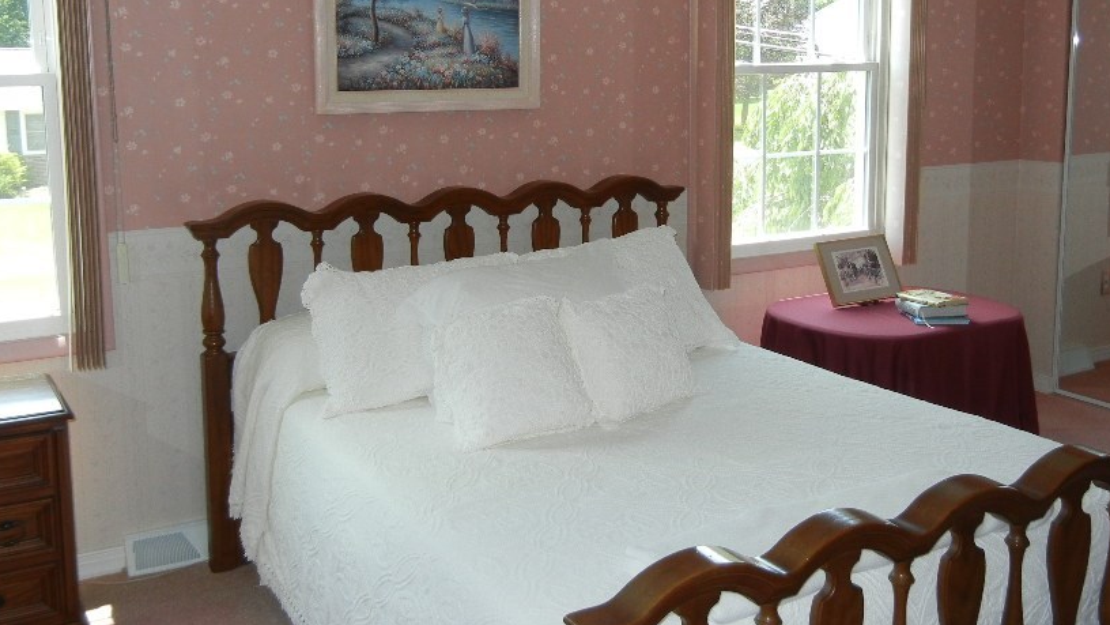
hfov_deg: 49.4
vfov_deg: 28.8
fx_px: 1207
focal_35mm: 41
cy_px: 215
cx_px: 562
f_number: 3.5
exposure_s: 1/68.4
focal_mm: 5.4
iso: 160
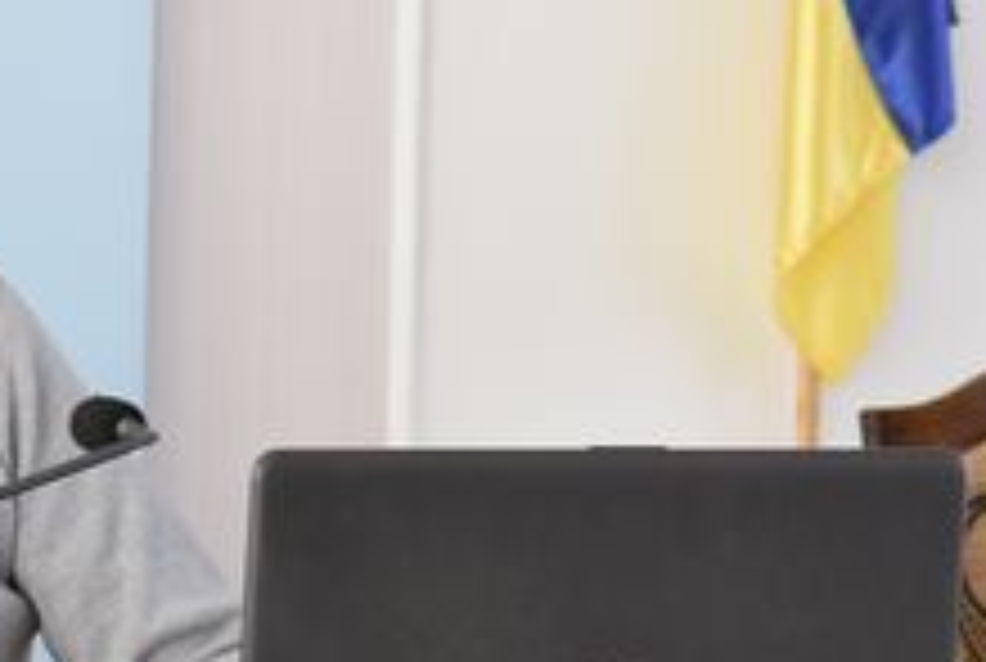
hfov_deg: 13.8
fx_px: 4081
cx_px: 468
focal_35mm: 149
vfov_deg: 9.3
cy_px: 399
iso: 560
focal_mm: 29
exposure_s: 1/125
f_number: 5.6
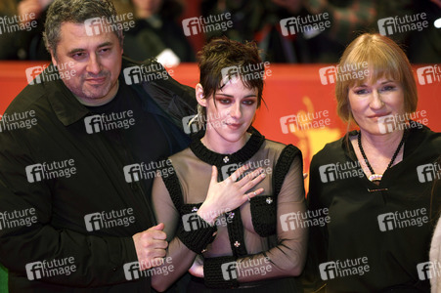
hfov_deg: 10.8
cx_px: 220
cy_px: 146
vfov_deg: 7.2
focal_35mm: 190
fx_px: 2326
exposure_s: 1/400
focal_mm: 190
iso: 1250
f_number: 3.2
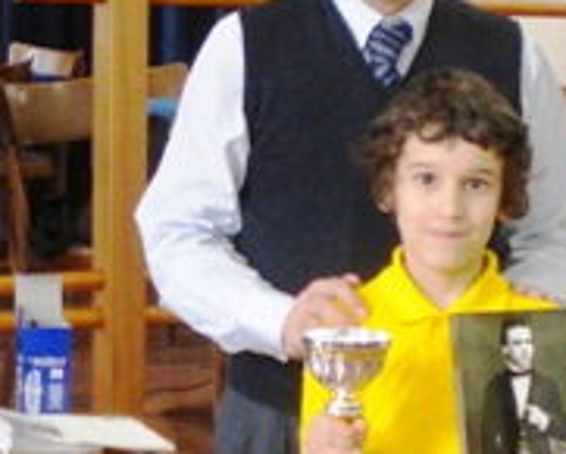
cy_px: 316
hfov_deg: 15.9
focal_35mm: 121
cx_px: 313
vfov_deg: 12.7
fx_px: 2028
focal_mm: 6.3
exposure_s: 1/52.3
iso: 384
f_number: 3.1
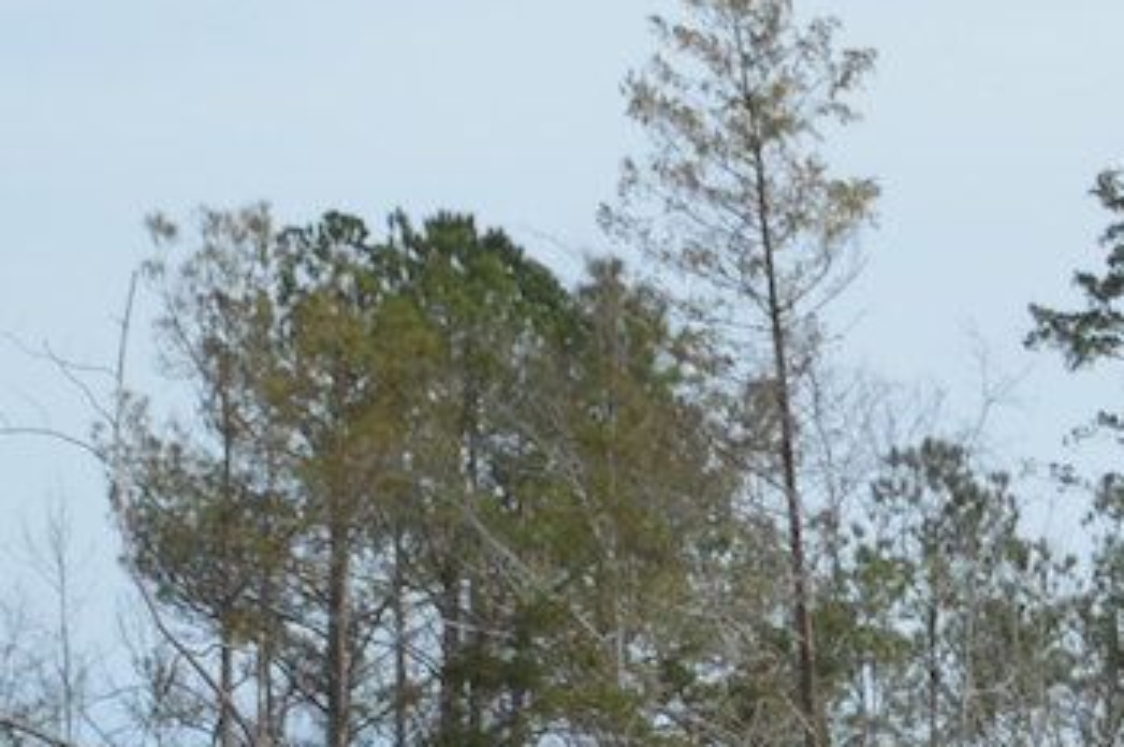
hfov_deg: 10.0
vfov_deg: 6.7
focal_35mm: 198
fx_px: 6176
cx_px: 1855
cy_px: 1600
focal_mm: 18
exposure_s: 1/250
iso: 100
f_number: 8
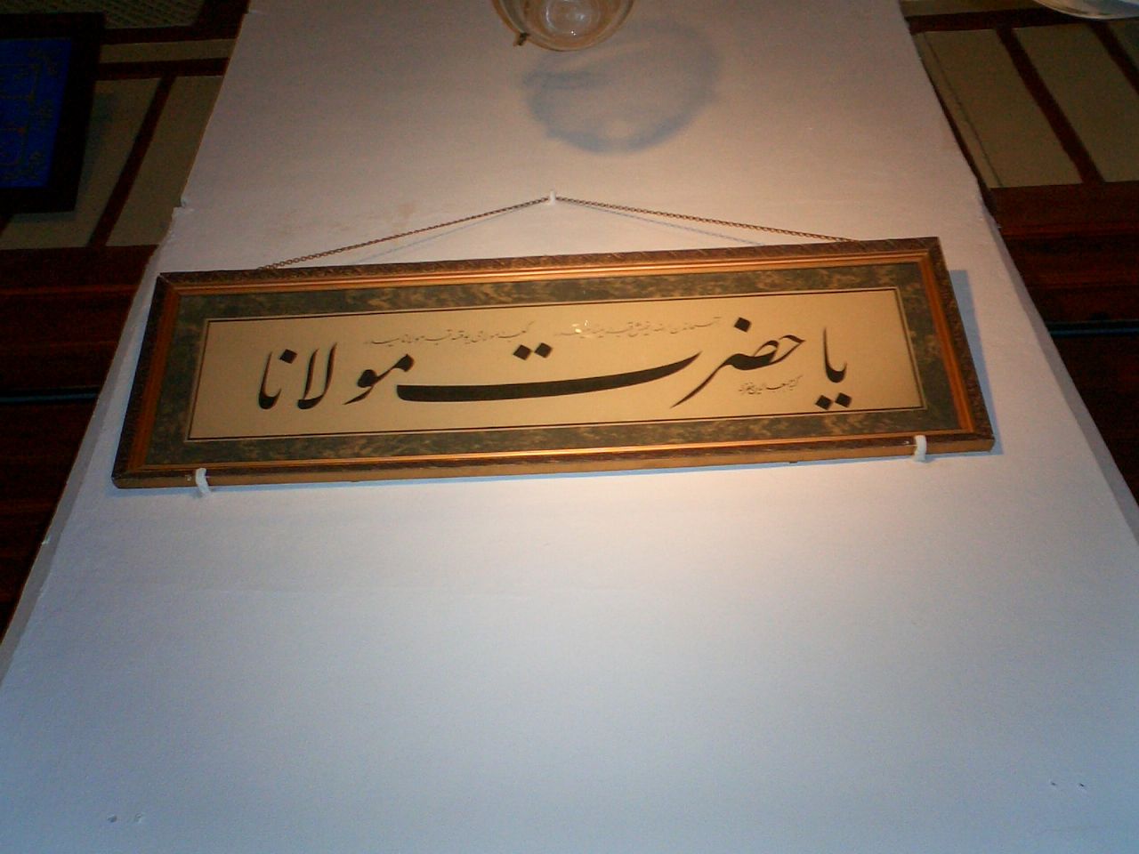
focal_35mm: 37
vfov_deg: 38.7
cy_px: 427
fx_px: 1217
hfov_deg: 50.1
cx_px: 570
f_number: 3.5
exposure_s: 1/40
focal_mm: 5.6
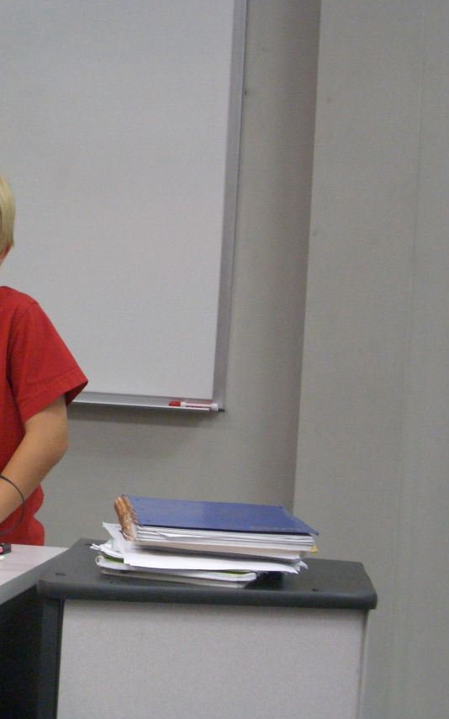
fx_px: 1371
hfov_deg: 18.0
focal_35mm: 70
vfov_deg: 29.4
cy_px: 359
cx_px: -27
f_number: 3.1
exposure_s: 1/25
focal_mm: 8.2
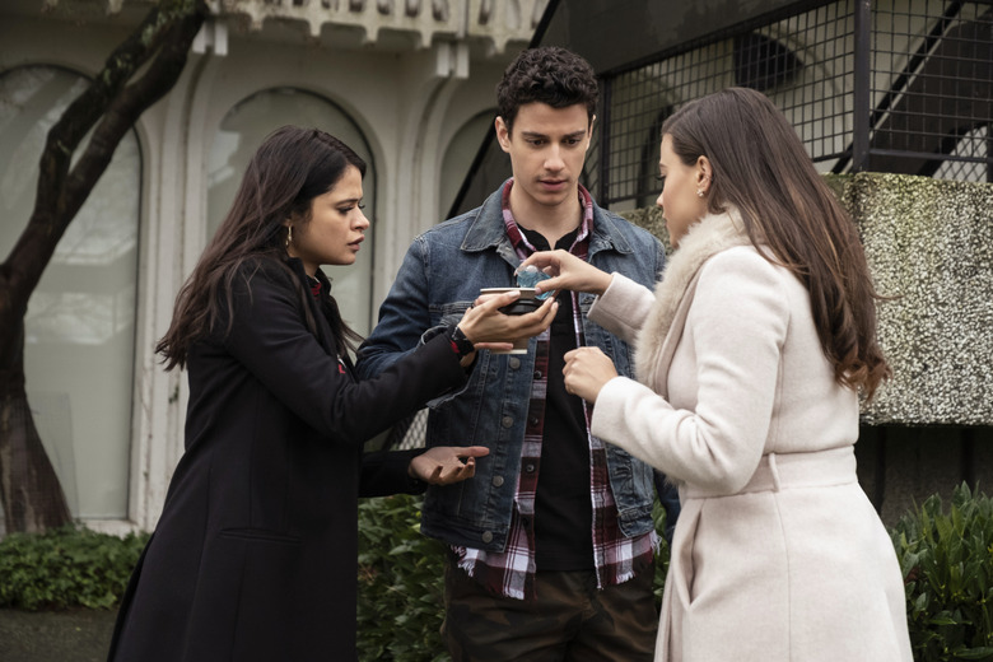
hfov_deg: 27.7
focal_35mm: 73
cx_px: 496
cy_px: 331
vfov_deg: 18.7
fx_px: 2013
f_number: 4
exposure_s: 1/320
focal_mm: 48.5
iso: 2000
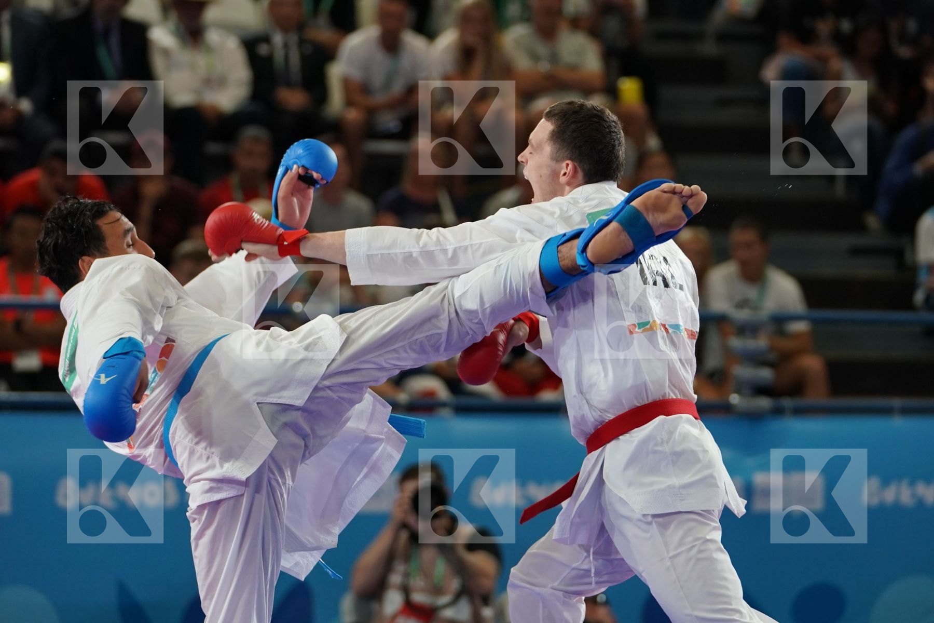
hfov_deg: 10.3
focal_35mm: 199
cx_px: 467
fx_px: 5163
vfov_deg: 6.9
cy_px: 312
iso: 1250
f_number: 2.8
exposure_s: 1/1000
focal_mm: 133
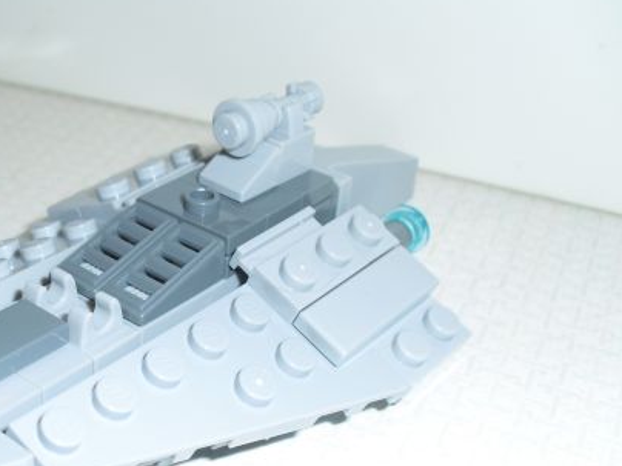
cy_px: 300
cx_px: 131
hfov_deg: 32.9
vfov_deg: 25.6
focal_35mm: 57
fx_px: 1024
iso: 64
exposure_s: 1/60
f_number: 3.1
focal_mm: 6.3
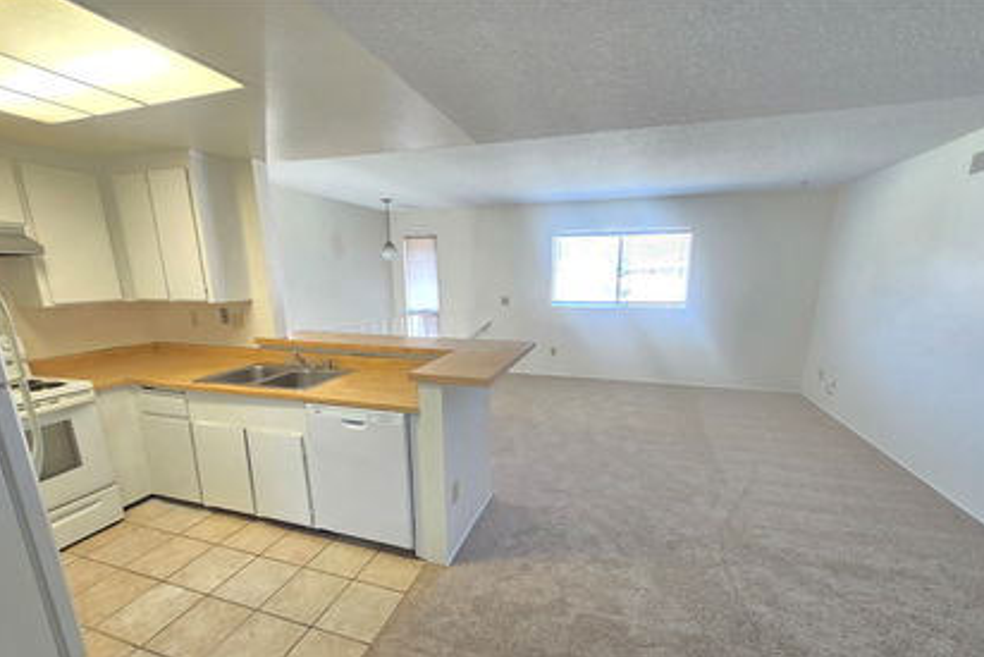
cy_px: 375
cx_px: 488
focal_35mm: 14
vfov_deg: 80.8
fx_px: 383
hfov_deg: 104.2
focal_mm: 2.2
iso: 160
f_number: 2.2
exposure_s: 1/60
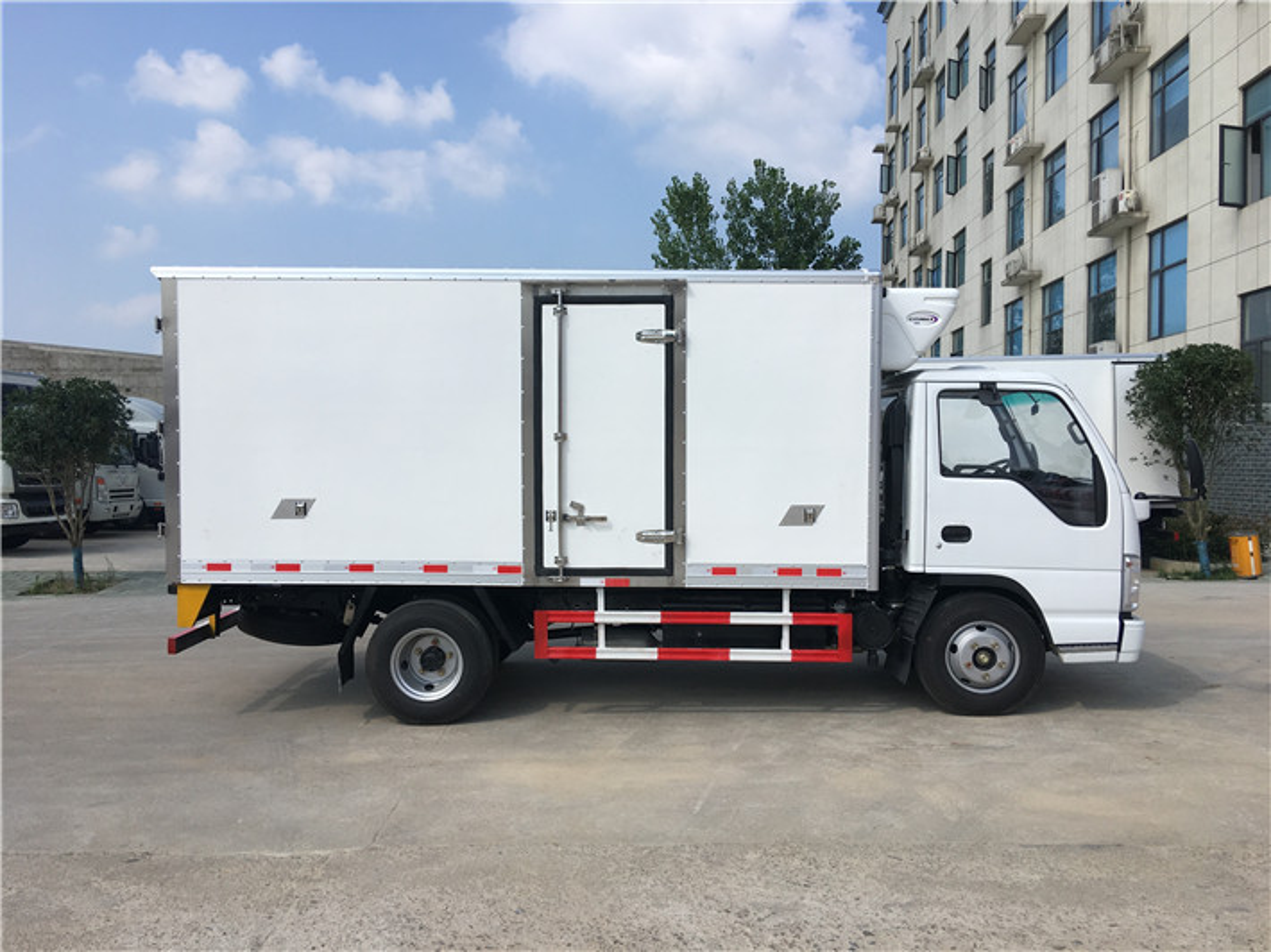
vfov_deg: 48.2
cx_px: 636
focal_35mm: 29
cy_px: 476
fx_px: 1064
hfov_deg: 61.7
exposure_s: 1/1451
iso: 25
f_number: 2.2
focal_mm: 4.15
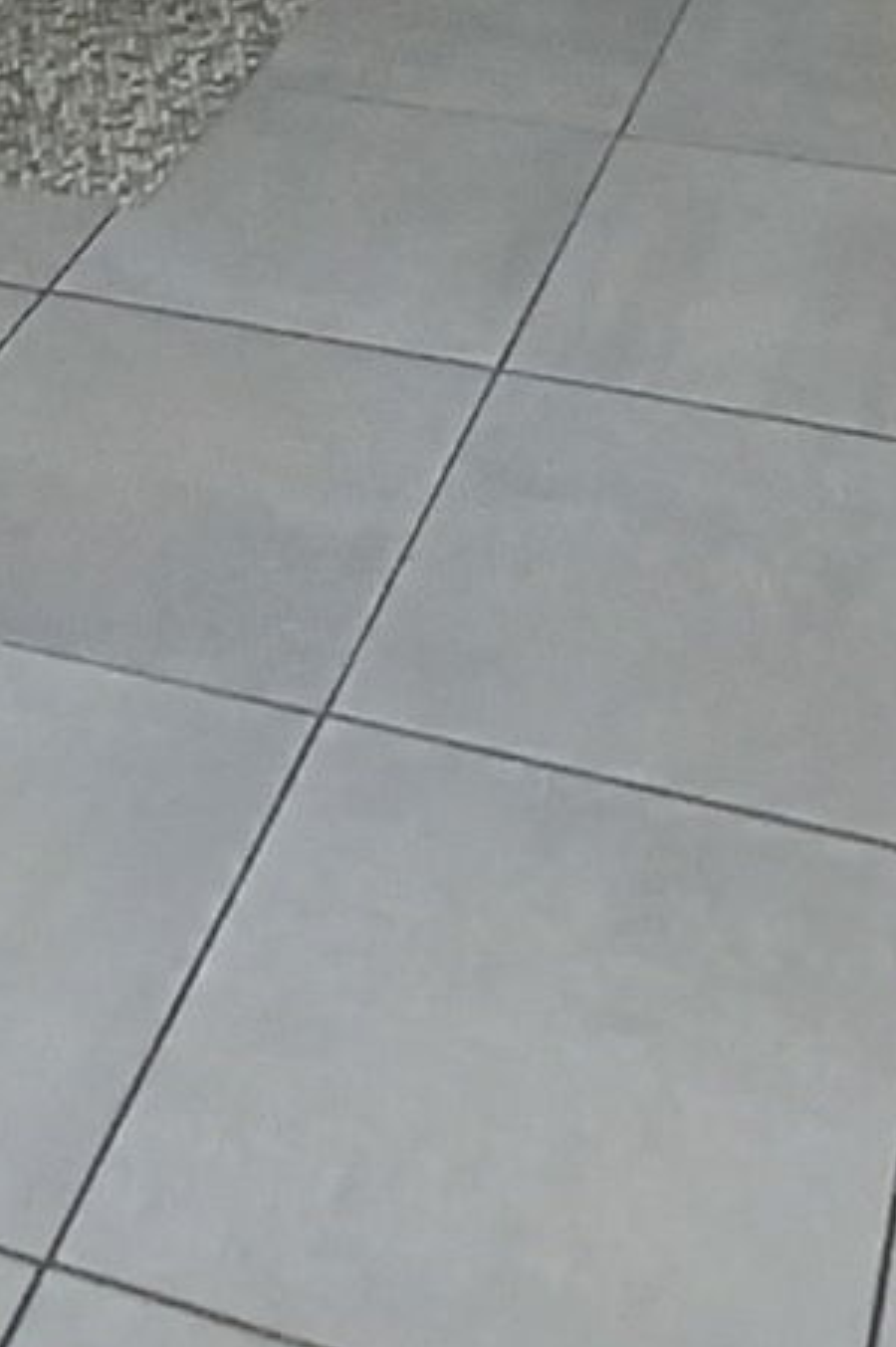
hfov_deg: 21.2
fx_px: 2393
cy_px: -527
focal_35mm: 64
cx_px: 352
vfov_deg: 25.6
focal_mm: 1.13
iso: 125
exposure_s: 1/50
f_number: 2.2
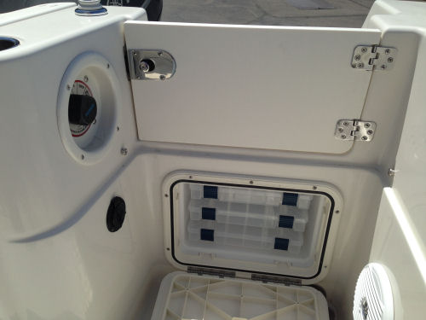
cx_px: 213
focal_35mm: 33
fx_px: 406
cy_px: 160
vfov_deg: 42.9
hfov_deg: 55.4
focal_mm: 4.12
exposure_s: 1/2584
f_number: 2.4
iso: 50
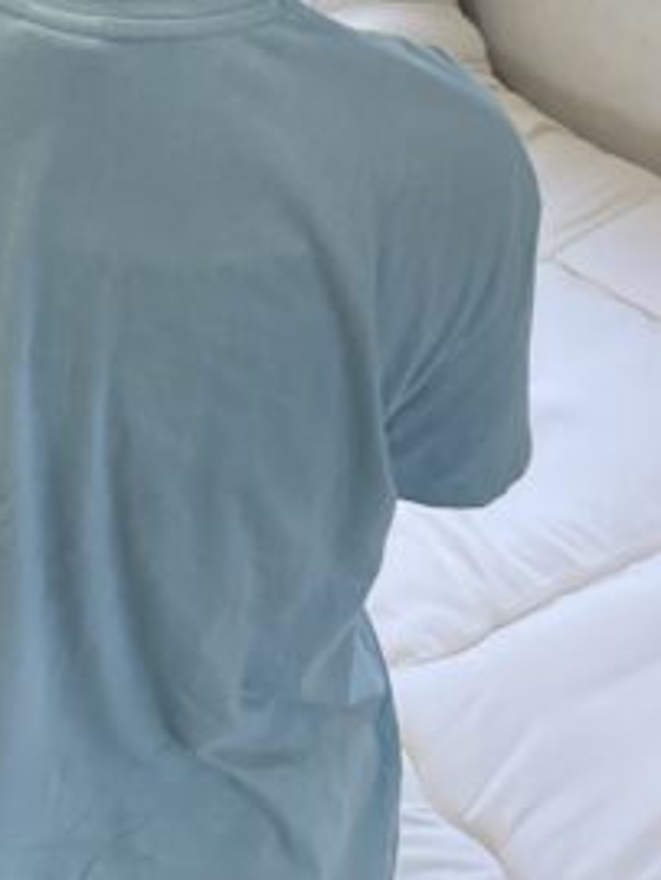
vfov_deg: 17.4
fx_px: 2519
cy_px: -527
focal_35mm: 99
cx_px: -484
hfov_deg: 13.6
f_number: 1.6
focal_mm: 4.2
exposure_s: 1/121
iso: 64
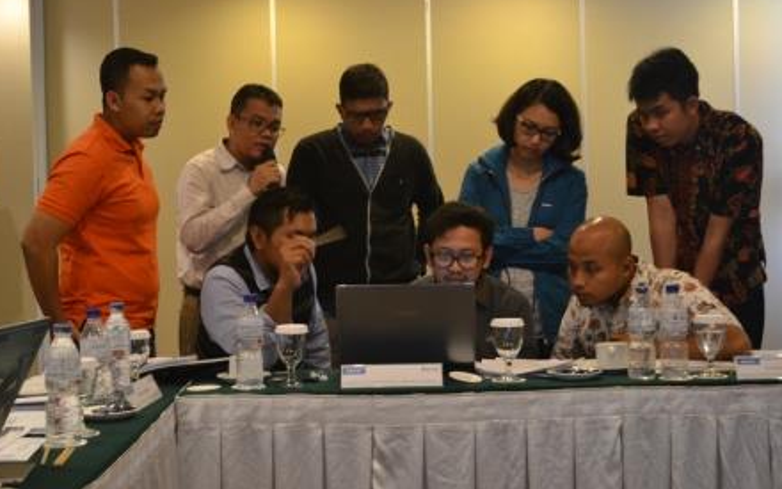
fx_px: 1193
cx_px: 386
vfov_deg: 23.1
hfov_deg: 36.3
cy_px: 244
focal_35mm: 56
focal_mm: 36
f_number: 5
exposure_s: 1/15
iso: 1000
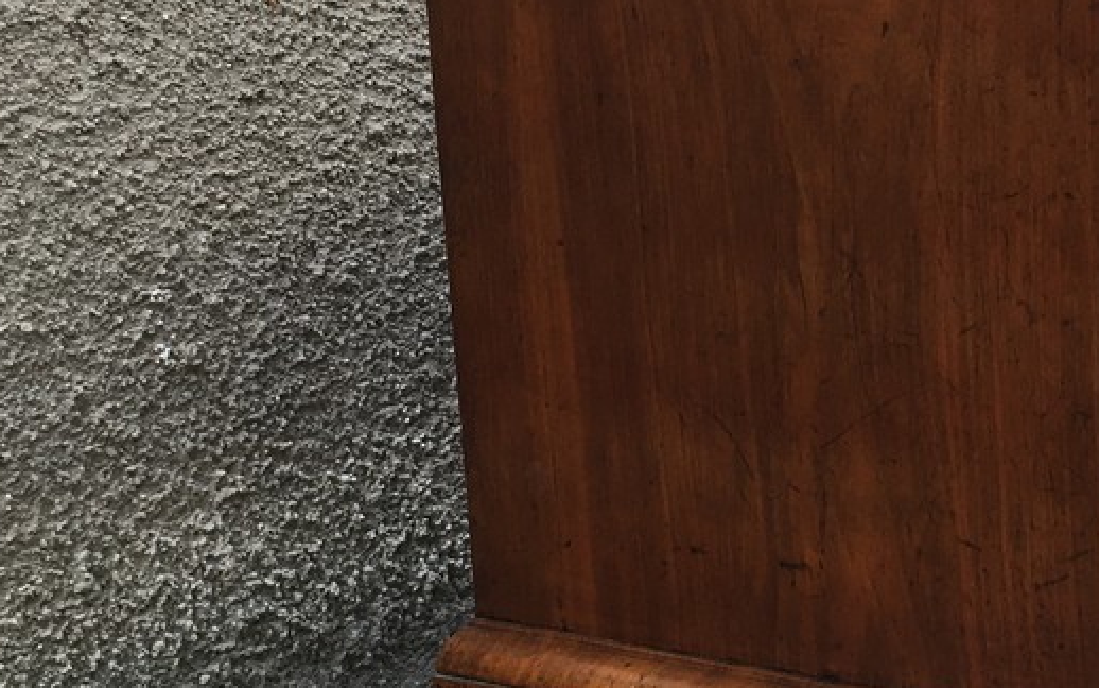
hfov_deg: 22.4
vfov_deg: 14.7
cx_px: 1084
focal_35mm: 89
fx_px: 2666
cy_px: 269
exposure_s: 1/116
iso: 25
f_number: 2.2
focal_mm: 4.15
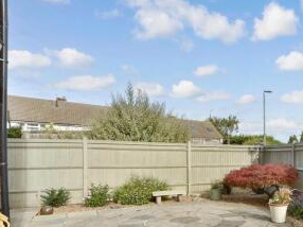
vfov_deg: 55.1
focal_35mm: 24
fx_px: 210
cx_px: 242
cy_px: 159
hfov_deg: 65.3
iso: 500
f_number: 9
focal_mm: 10
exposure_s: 1/320
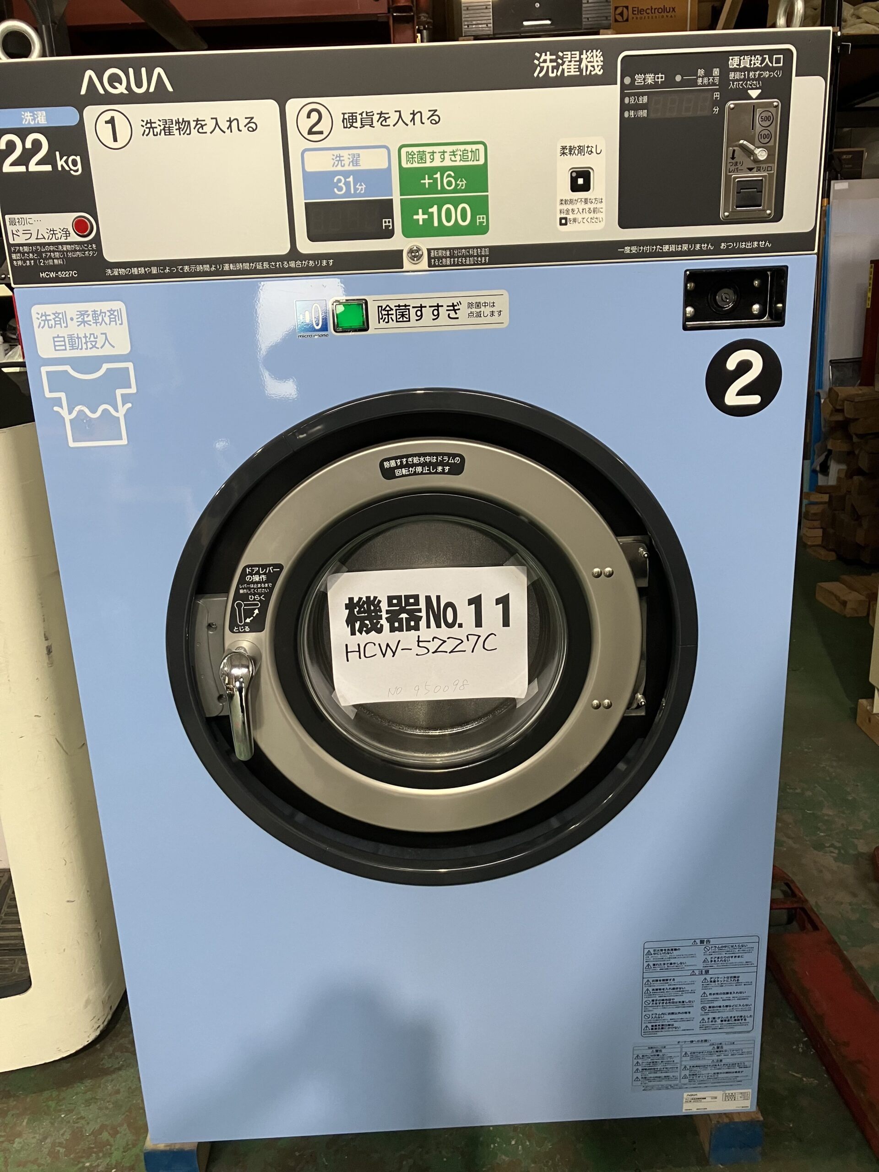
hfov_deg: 49.7
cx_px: 440
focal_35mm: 28
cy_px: 586
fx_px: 948
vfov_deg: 63.4
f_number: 1.8
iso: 80
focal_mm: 3.99
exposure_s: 1/60
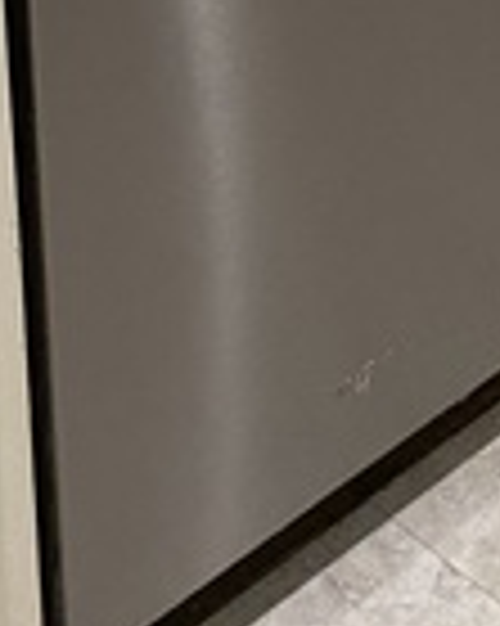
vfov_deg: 13.6
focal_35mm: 117
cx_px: 590
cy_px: -685
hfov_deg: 12.9
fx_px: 2167
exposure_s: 1/60
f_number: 1.8
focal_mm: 4.25
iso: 250
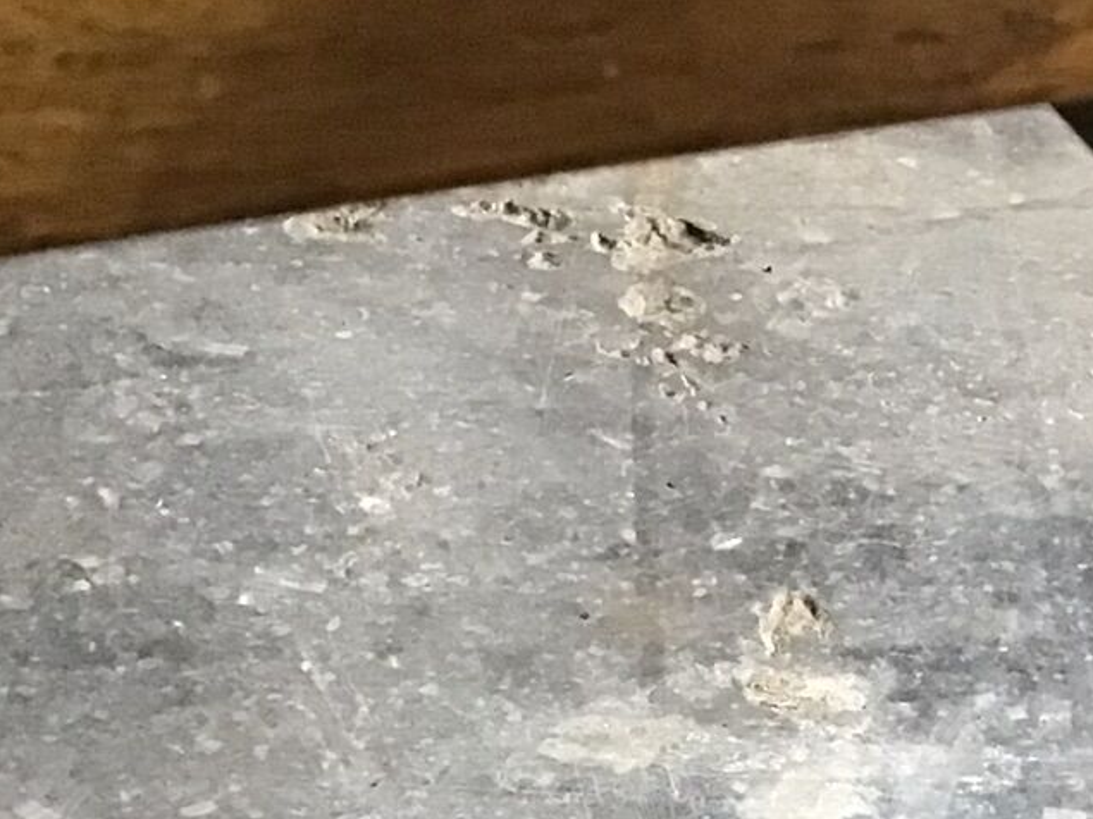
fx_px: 3157
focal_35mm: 100
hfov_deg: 18.5
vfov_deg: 13.9
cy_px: 1234
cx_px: 1362
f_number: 2.4
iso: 200
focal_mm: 3.3
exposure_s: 1/25
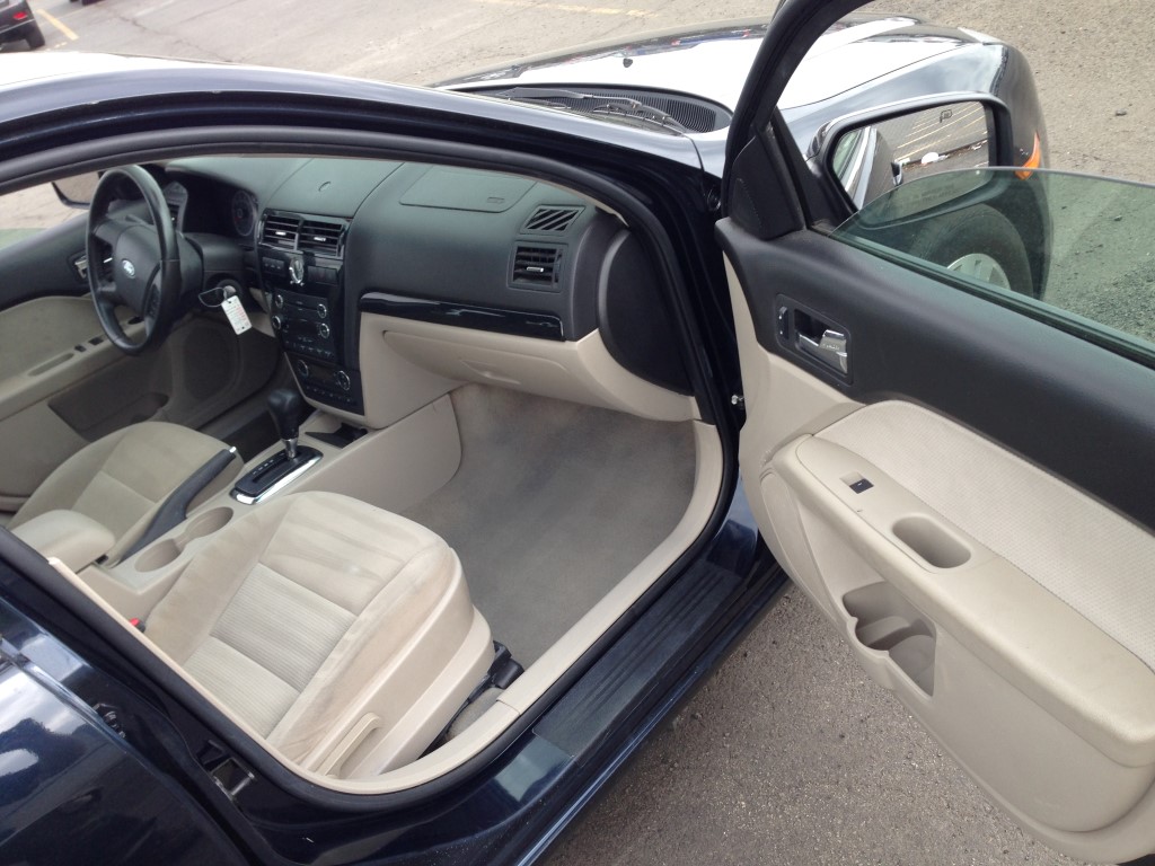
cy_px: 433
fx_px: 1101
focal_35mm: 33
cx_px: 578
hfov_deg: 55.4
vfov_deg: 42.9
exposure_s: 1/120
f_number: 2.4
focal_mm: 4.12
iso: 50
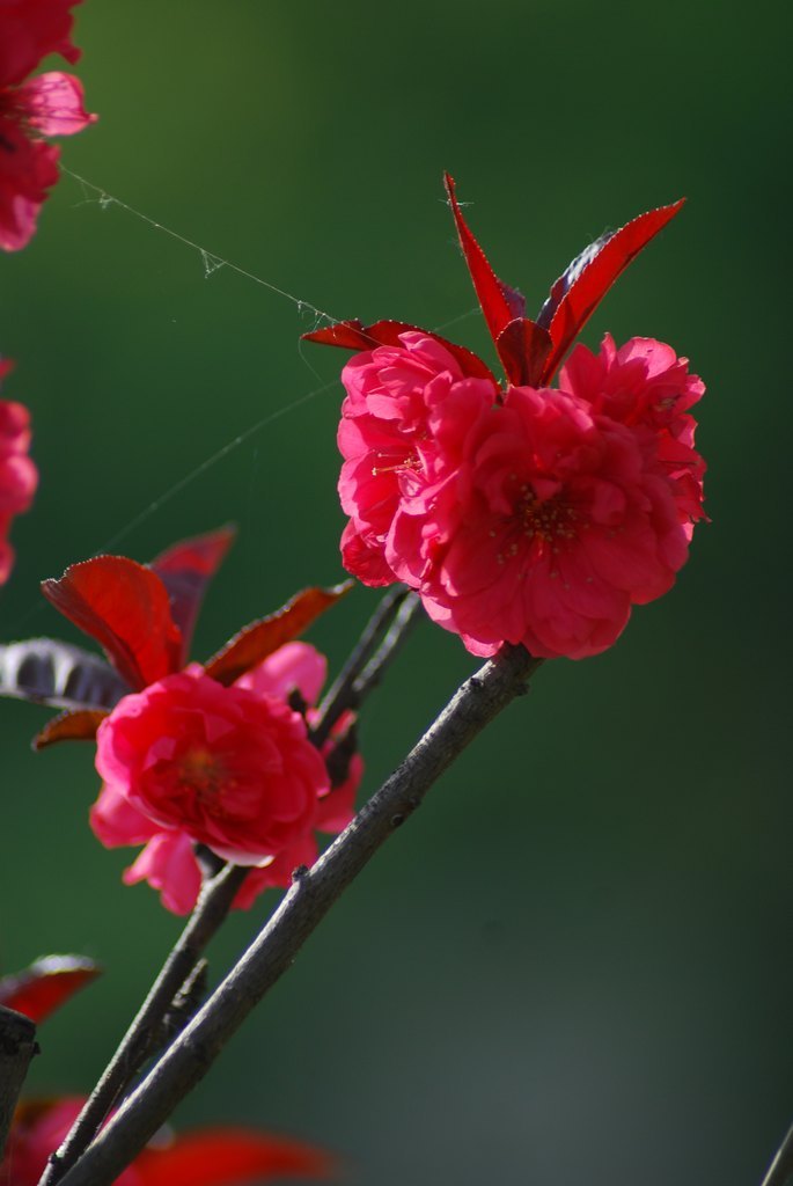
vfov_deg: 6.9
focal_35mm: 300
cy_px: 593
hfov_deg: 4.6
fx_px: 9888
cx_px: 396
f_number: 5.6
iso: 125
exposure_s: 1/320
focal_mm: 200
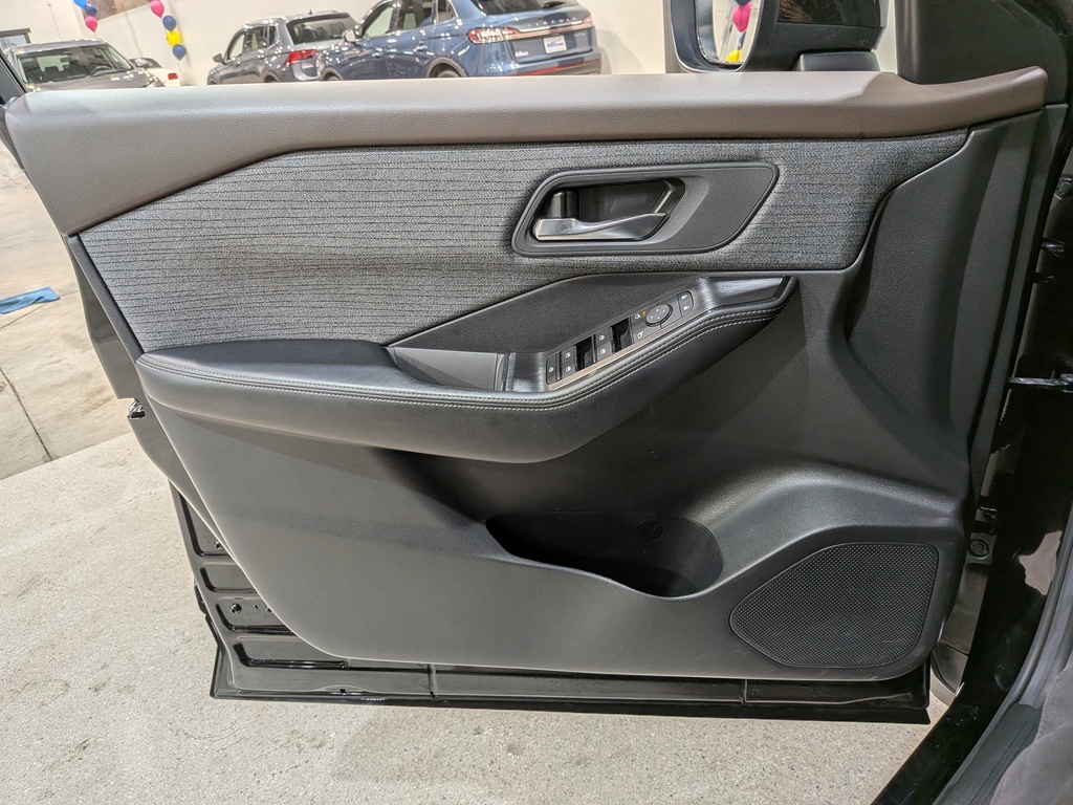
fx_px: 744
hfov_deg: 71.6
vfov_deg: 56.8
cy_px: 402
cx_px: 536
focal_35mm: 24
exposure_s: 1/179
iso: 29
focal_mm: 4.53
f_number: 1.7
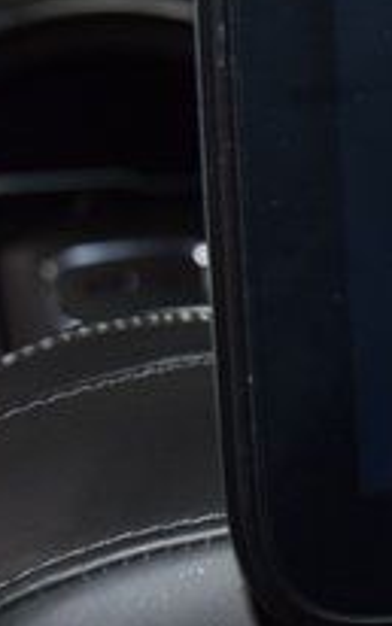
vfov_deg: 17.4
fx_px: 2024
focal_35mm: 119
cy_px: 120
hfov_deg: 9.9
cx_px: 884
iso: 1800
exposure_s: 1/125
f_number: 3.8
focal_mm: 25
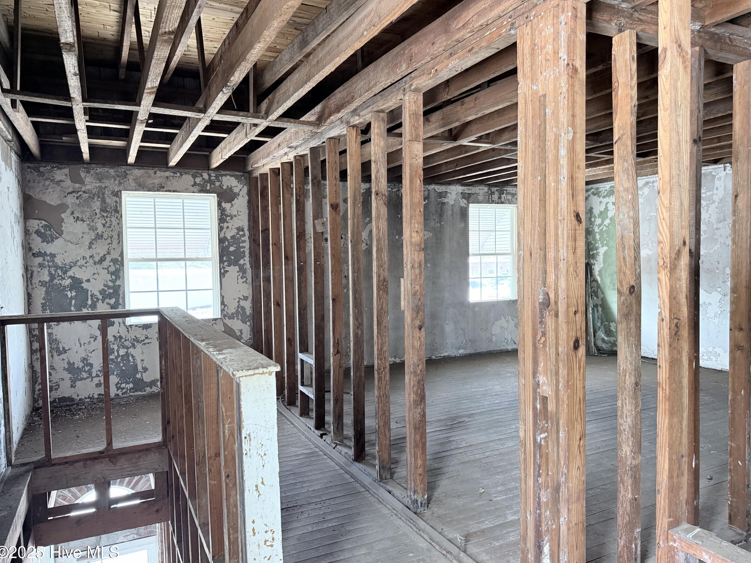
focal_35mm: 25
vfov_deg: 54.9
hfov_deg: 69.4
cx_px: 386
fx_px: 542
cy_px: 286
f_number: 1.78
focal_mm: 6.76
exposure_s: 1/60
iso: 320
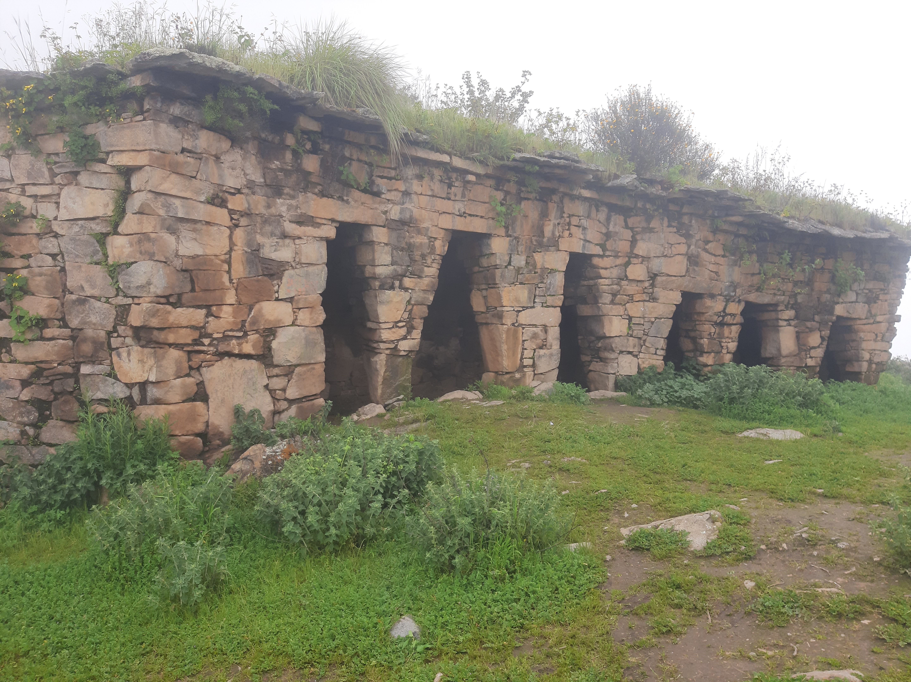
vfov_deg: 51.3
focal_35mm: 27
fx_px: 710
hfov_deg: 65.4
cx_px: 456
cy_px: 341
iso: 40
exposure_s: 1/259
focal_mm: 3.93
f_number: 1.7
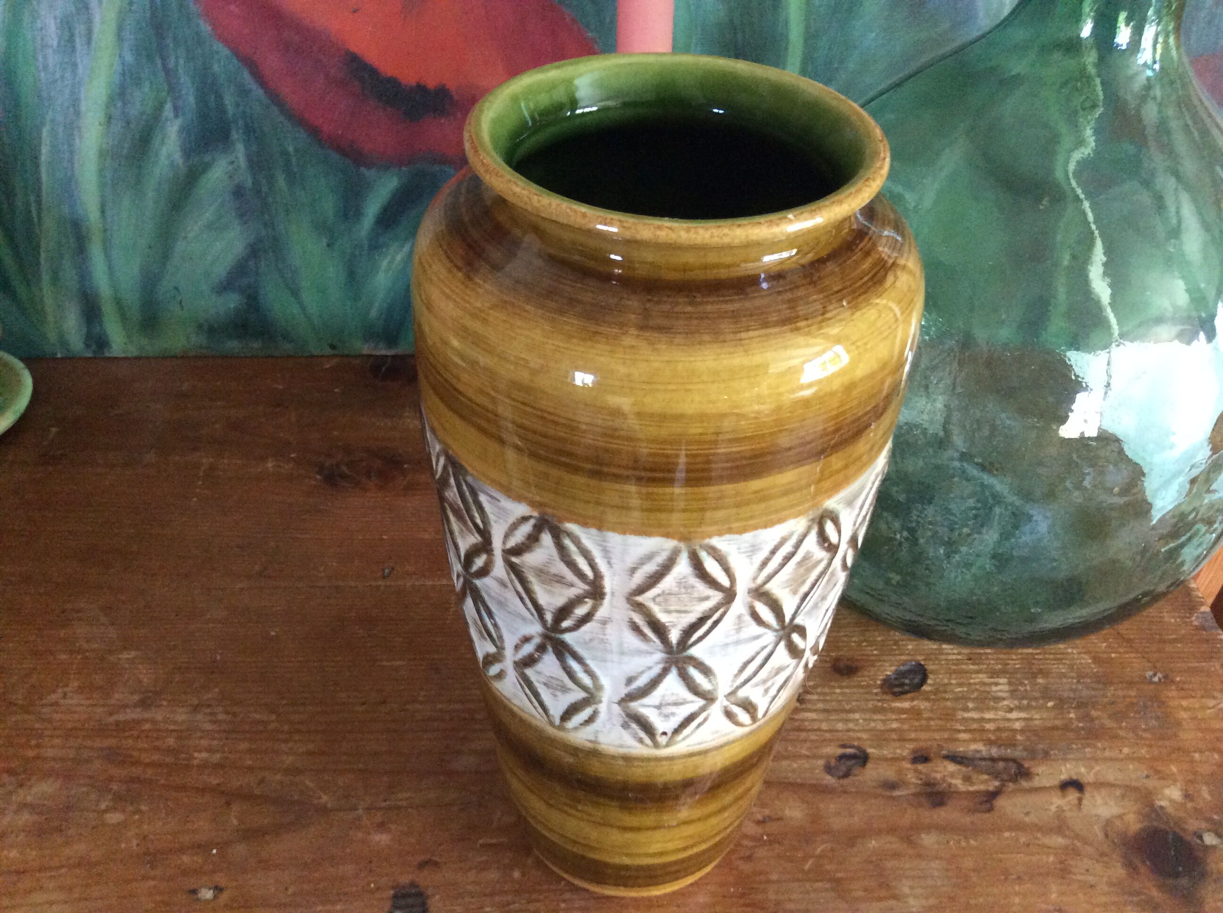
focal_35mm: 32
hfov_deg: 56.9
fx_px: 1129
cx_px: 612
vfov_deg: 44.1
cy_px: 456
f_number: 2.4
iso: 320
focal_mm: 3.3
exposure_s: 1/25
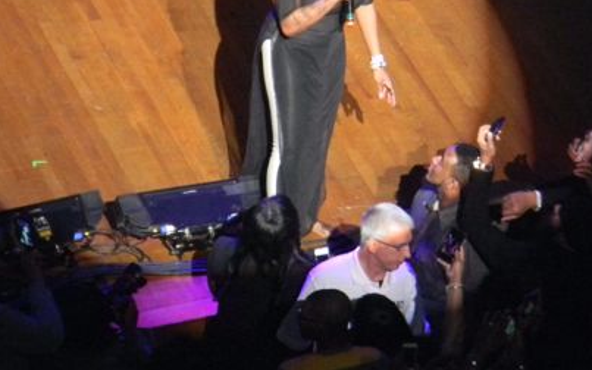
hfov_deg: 3.7
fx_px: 9101
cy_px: 184
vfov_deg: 2.3
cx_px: 301
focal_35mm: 564
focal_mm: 60.7
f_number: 5.4
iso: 800
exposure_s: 1/60
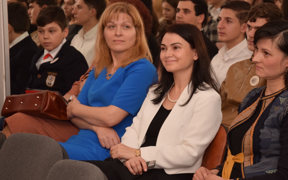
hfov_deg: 15.5
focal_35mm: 135
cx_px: 166
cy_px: 98
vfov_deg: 9.7
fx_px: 1060
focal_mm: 70
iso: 800
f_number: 6.3
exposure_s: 1/100
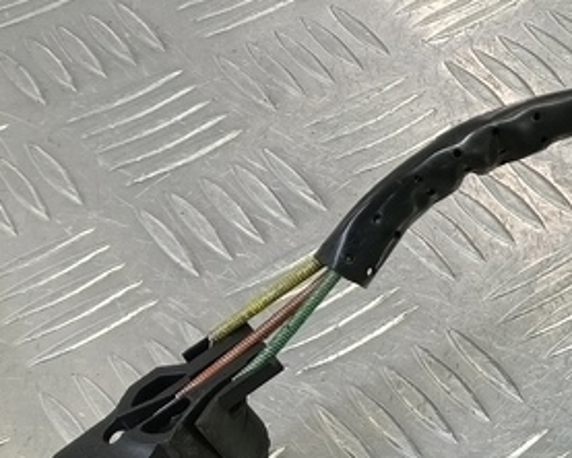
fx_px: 1406
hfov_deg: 18.6
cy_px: 107
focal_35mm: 83
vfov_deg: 18.4
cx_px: 985
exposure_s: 1/50
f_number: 1.6
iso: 143
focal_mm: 4.11
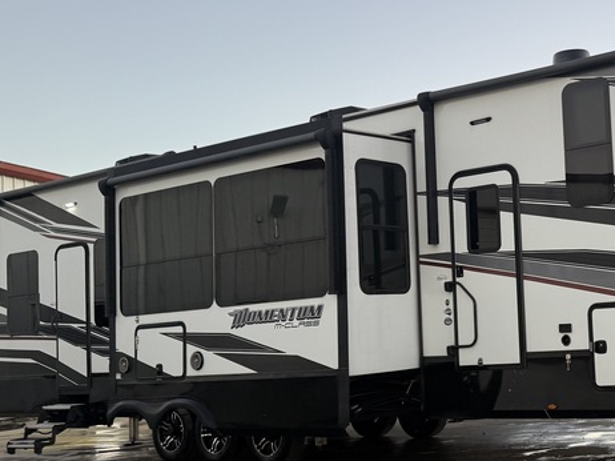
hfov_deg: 33.9
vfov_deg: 28.0
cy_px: 230
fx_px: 923
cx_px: 602
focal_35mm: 52
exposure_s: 1/121
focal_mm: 6.76
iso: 100
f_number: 1.78
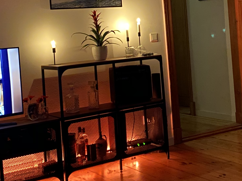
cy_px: 30
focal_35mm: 71
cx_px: 175
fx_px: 496
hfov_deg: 27.1
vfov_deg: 20.4
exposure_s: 1/8
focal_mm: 4.25
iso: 1000
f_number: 1.8
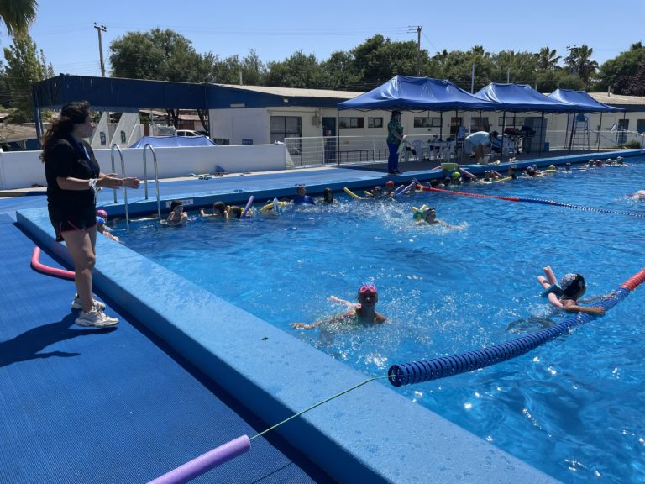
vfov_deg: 53.1
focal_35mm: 26
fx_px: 484
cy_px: 242
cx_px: 322
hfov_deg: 67.3
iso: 32
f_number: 1.6
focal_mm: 4.2
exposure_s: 1/4292
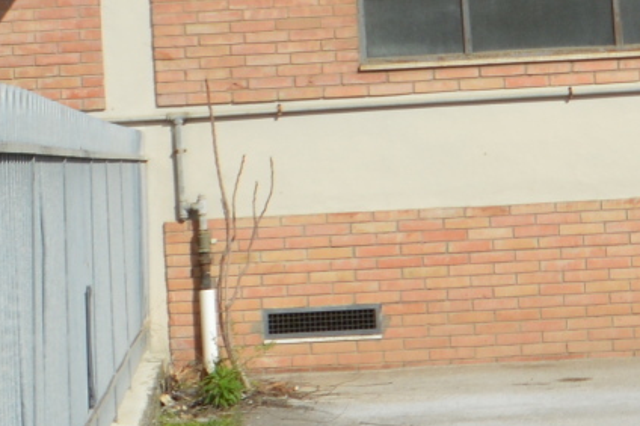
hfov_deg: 11.3
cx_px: 110
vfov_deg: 7.4
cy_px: -249
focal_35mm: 181
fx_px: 3215
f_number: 9
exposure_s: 1/320
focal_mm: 20
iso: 100
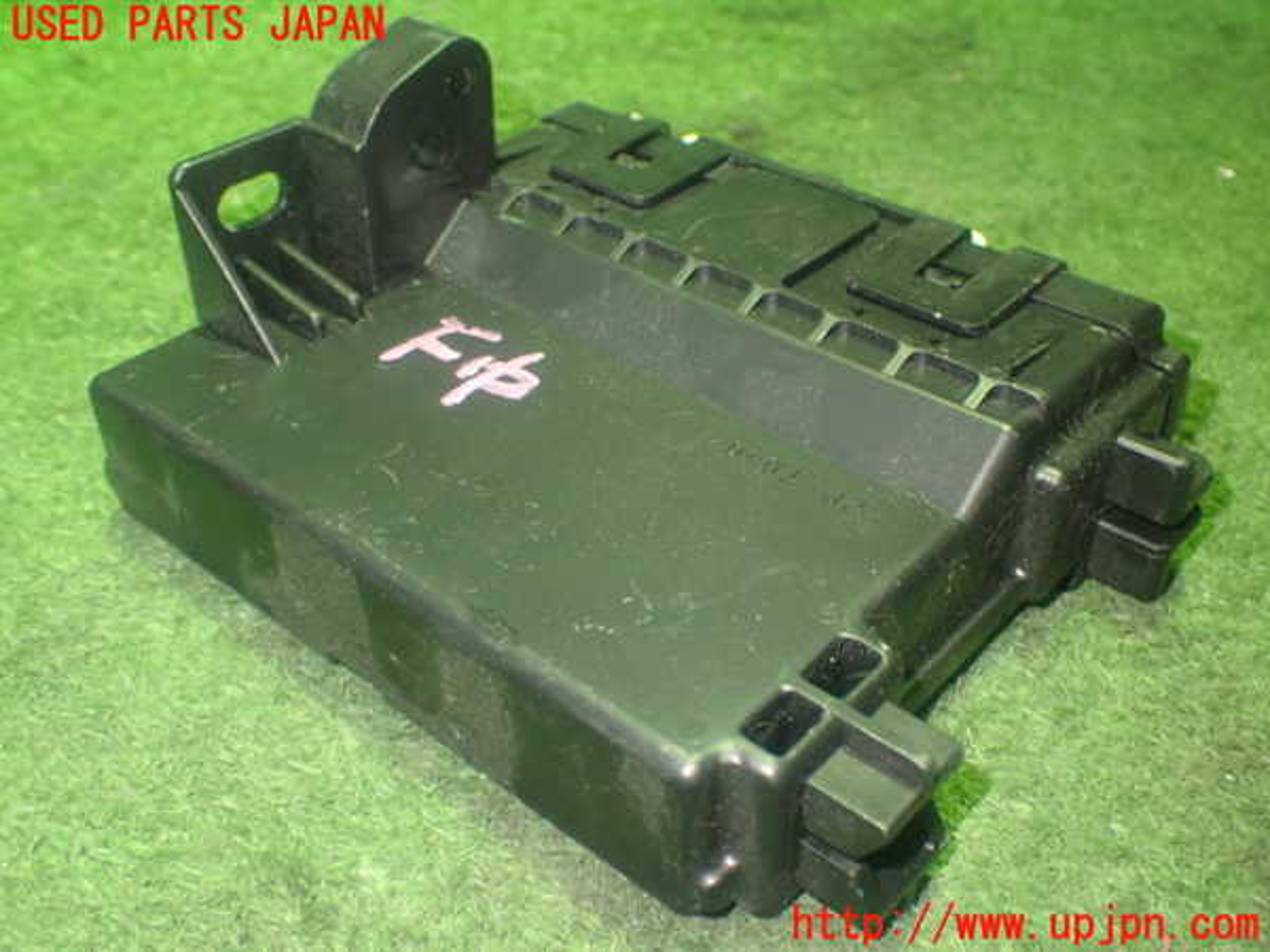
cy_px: 476
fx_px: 1394
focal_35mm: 38
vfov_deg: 37.7
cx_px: 635
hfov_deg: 49.0
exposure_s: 1/20
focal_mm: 6.83
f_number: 2.7
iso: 800
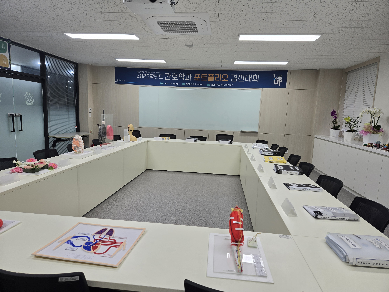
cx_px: 194
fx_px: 258
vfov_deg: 58.9
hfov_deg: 73.9
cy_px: 146
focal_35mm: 23
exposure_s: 1/120
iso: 40
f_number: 1.8
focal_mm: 5.4
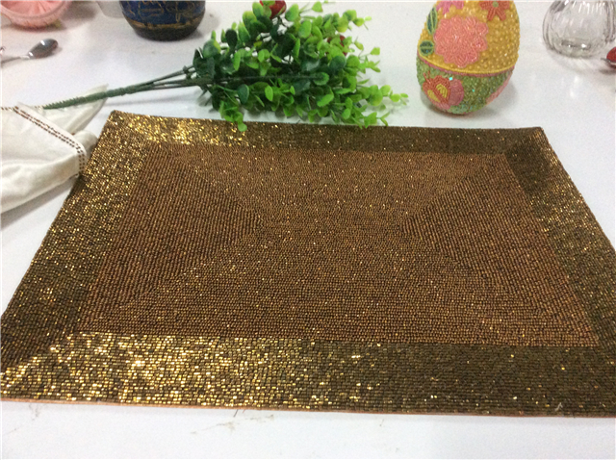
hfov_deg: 56.9
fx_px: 569
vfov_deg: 44.1
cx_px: 308
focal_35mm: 32
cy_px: 230
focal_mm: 3.3
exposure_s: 1/25
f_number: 2.4
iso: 200
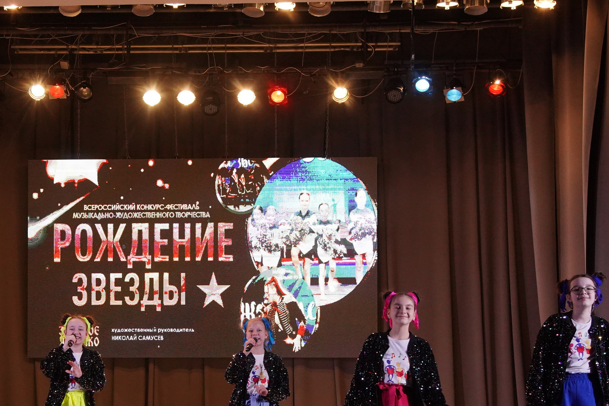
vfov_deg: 17.6
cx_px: 177
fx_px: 1303
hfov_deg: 26.1
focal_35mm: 77
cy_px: 303
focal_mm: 45
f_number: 5
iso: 3200
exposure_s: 1/500
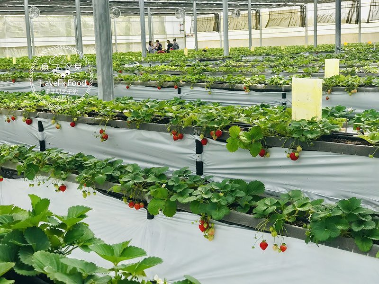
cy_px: 142
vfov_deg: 25.7
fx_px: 624
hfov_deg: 33.8
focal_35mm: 57
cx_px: 190
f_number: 2.8
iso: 20
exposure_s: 1/242
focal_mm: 6.6
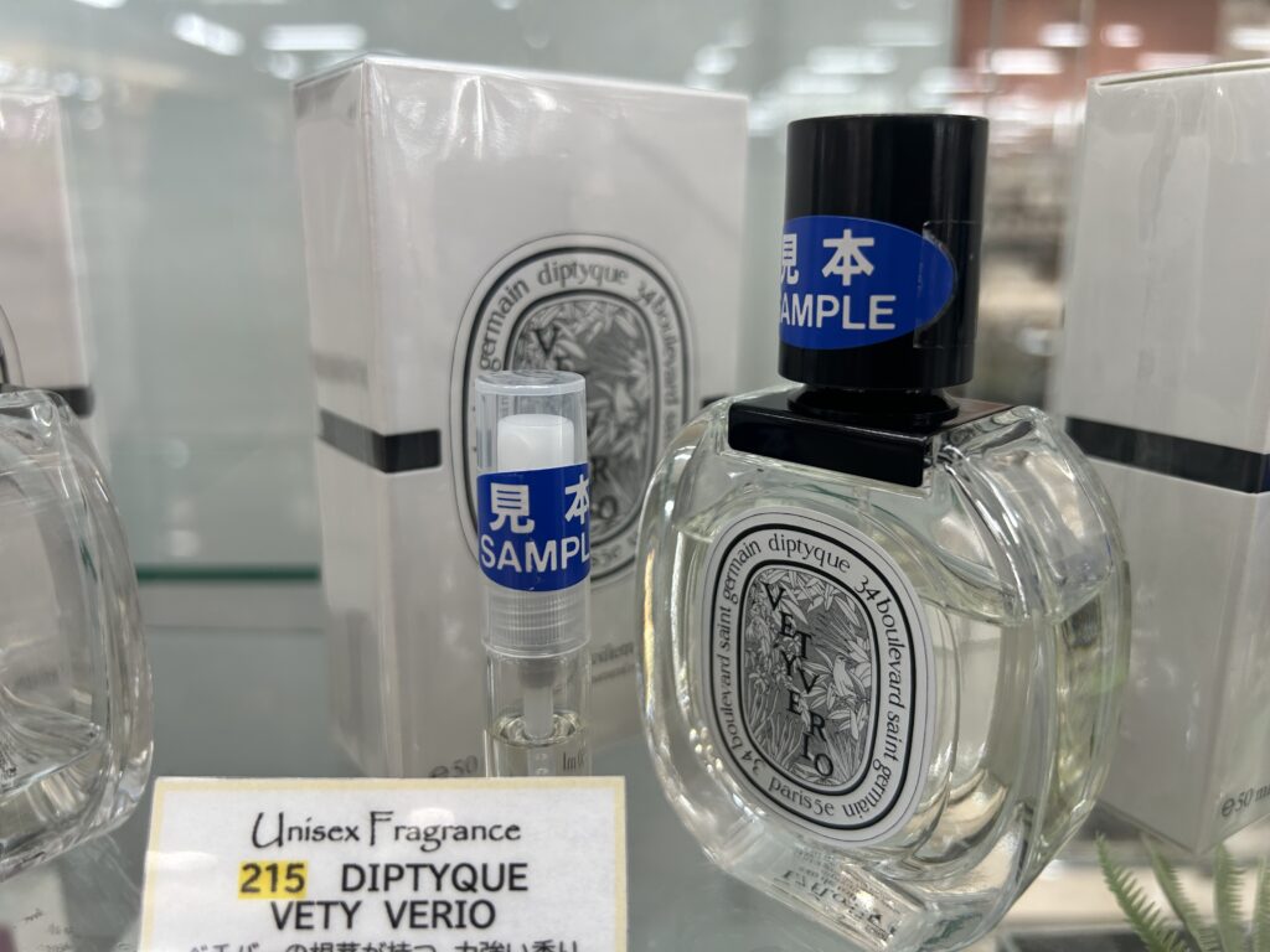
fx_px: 954
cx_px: 635
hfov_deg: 67.3
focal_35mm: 26
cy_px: 476
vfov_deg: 53.1
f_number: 1.5
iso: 50
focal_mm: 5.7
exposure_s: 1/100
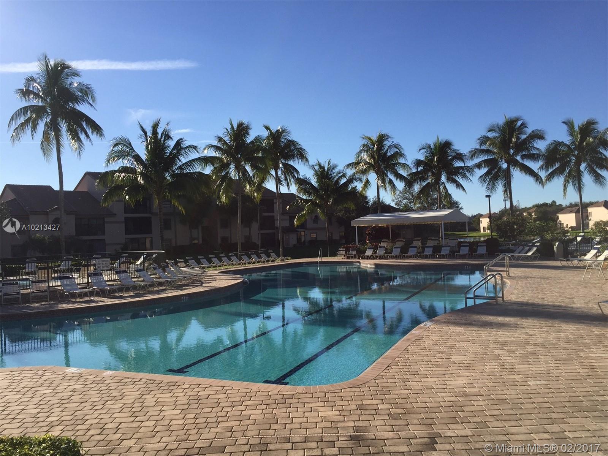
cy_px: 228
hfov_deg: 61.7
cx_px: 304
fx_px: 509
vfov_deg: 48.2
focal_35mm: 29
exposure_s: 1/2198
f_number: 2.2
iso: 32
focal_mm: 4.15
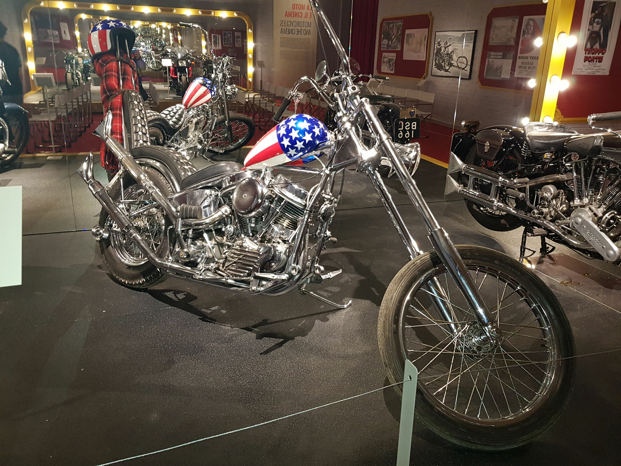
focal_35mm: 26
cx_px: 310
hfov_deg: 67.3
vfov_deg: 53.1
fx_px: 466
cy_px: 233
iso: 160
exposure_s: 1/17
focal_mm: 4.2
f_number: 1.7
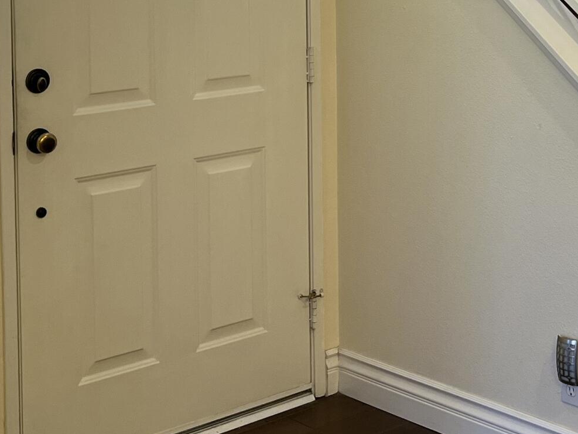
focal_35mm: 79
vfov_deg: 17.9
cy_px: -73
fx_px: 1320
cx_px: 518
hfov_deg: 24.0
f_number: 1.5
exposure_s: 1/120
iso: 80
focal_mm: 5.7
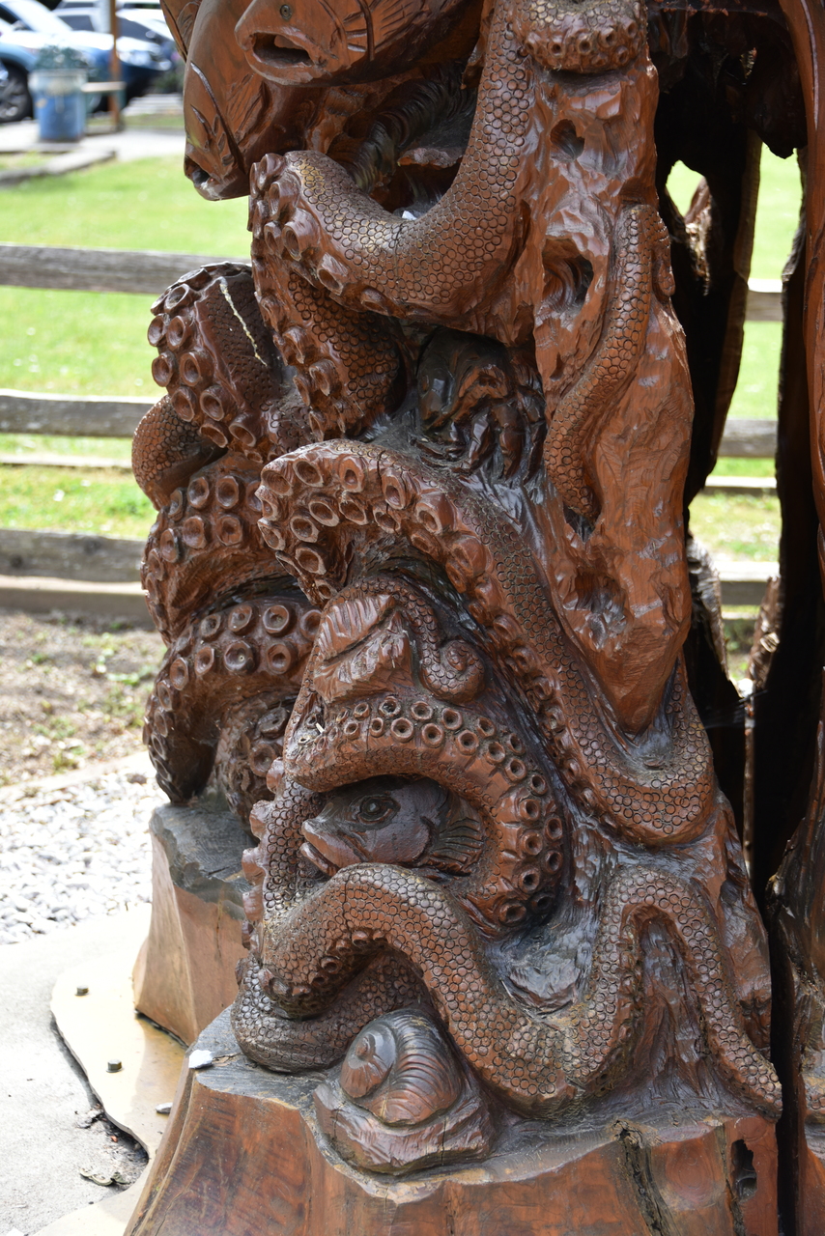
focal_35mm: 78
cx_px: 412
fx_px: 2680
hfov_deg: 17.5
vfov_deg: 26.0
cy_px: 618
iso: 180
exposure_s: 1/160
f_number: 5
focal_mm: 78
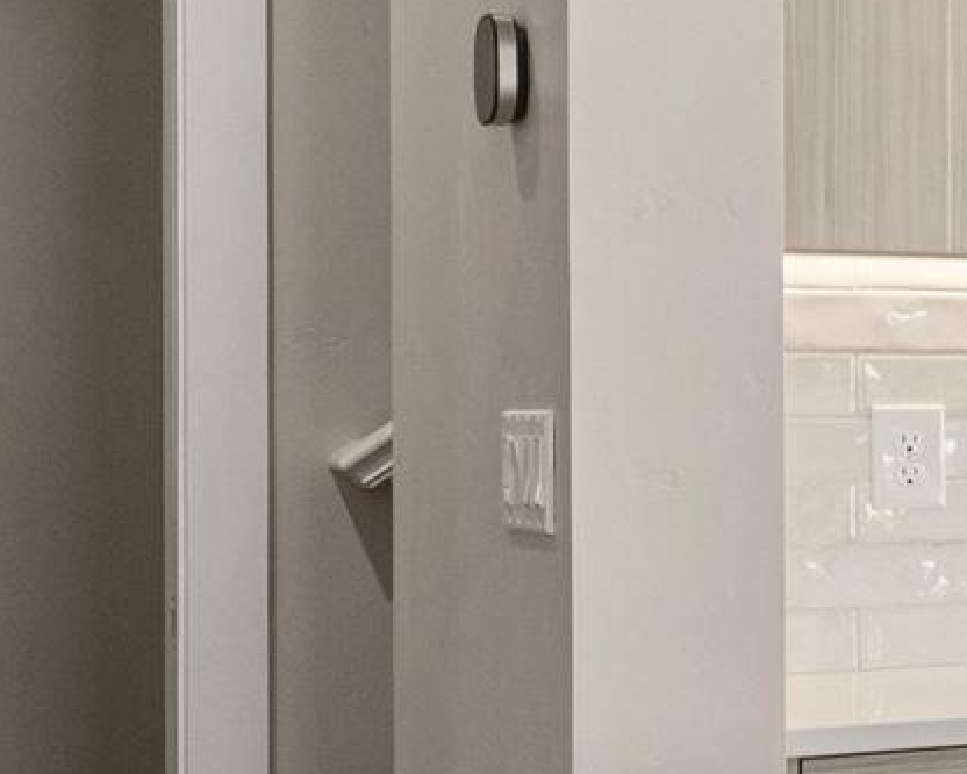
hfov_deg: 13.2
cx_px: 2471
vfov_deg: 15.9
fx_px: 2777
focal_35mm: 97
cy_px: 486
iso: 800
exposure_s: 1/15
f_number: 10
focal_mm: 14
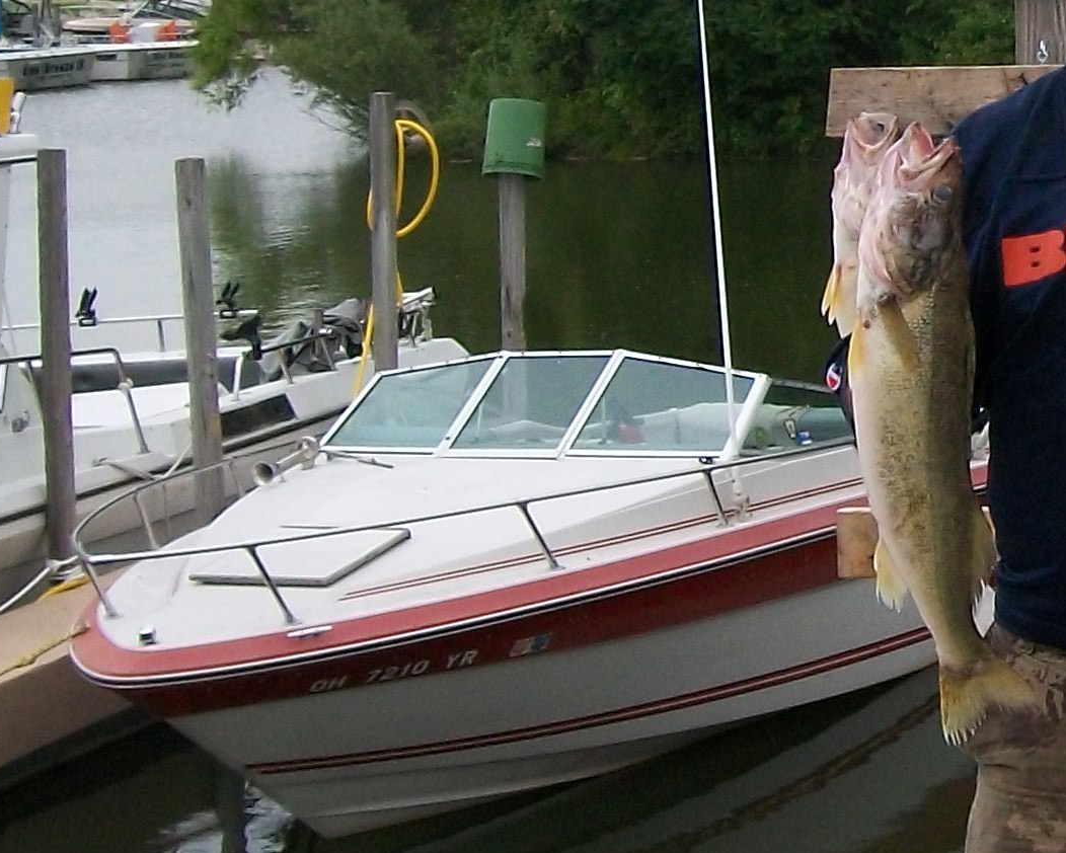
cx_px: 1267
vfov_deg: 14.1
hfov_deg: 16.9
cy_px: 186
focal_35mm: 109
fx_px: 3440
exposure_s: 1/500
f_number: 4.8
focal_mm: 6
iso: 80
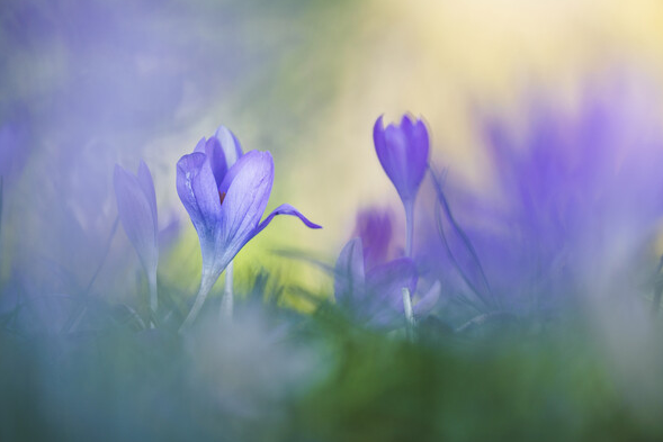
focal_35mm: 191
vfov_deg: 7.2
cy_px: 214
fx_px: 3518
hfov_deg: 10.8
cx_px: 366
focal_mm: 150
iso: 250
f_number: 2.8
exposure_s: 1/500
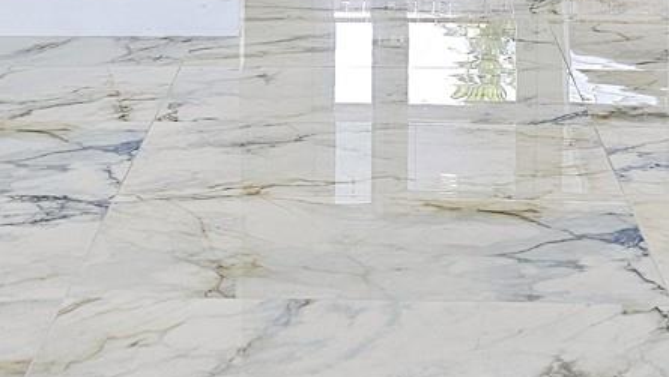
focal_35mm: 90
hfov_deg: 23.7
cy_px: -371
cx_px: 323
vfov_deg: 12.0
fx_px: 1598
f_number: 1.7
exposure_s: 1/120
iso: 64
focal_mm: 6.3
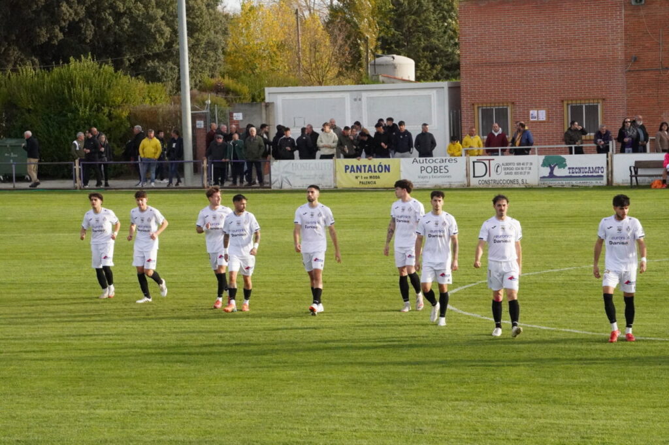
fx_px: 2897
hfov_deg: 13.2
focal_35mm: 156
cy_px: 222
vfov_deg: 8.8
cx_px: 334
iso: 6400
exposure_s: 1/2000
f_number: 13
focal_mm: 104
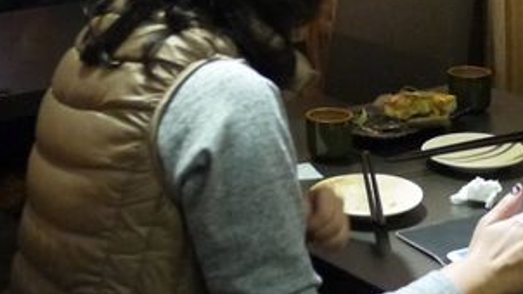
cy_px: -213
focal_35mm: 89
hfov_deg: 23.8
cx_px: 163
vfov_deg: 12.6
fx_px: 1234
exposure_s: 1/30
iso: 1600
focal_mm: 14
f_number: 2.5
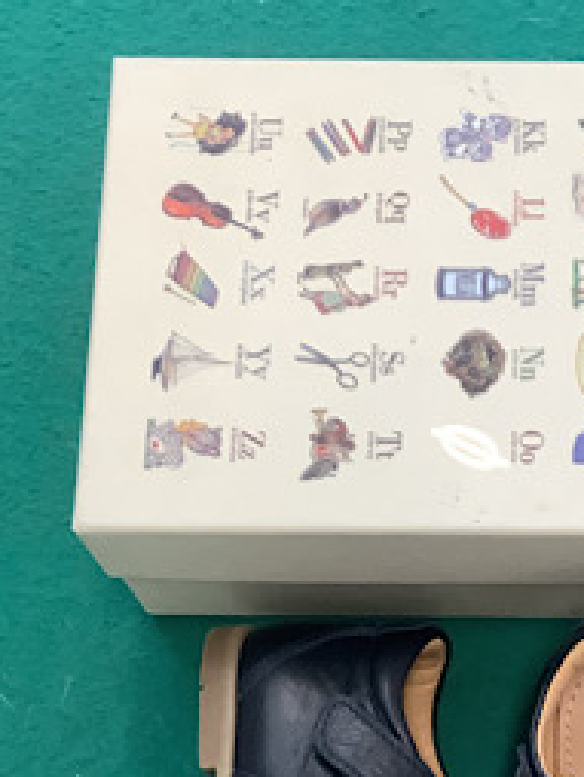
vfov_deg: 31.2
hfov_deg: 23.6
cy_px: 566
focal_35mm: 61
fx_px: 1370
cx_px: 491
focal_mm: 3.3
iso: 100
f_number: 2.4
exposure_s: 1/50
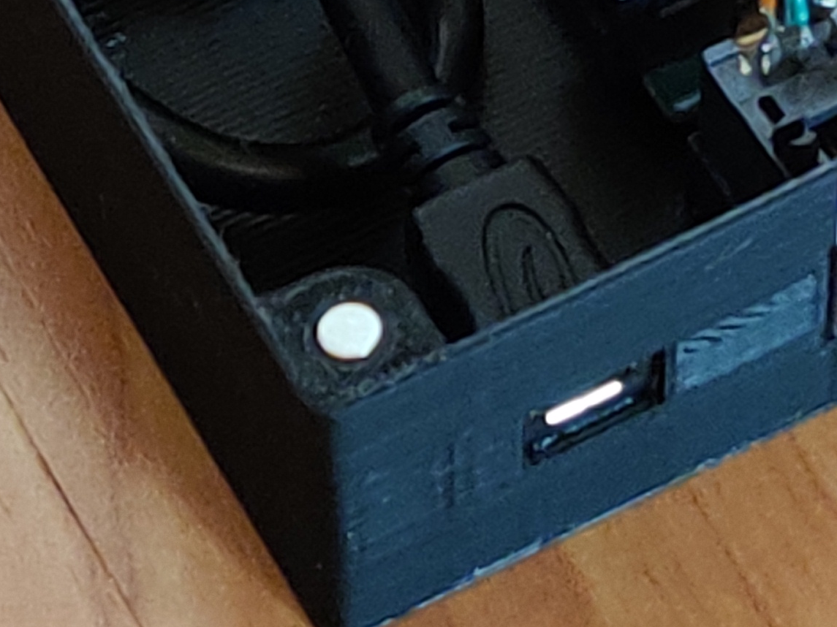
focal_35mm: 77
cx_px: 765
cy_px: -189
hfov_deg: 24.6
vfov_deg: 17.9
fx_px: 1861
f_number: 1.65
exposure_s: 1/17
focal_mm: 4.75
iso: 1600
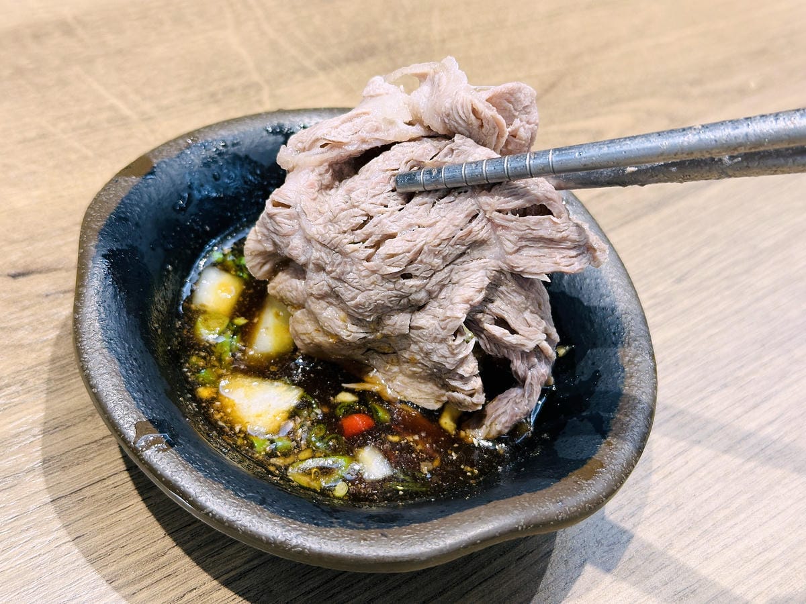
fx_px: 1118
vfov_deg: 30.3
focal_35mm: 48
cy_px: 302
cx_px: 403
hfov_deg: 39.7
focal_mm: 6.86
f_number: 1.78
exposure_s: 1/60
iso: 125
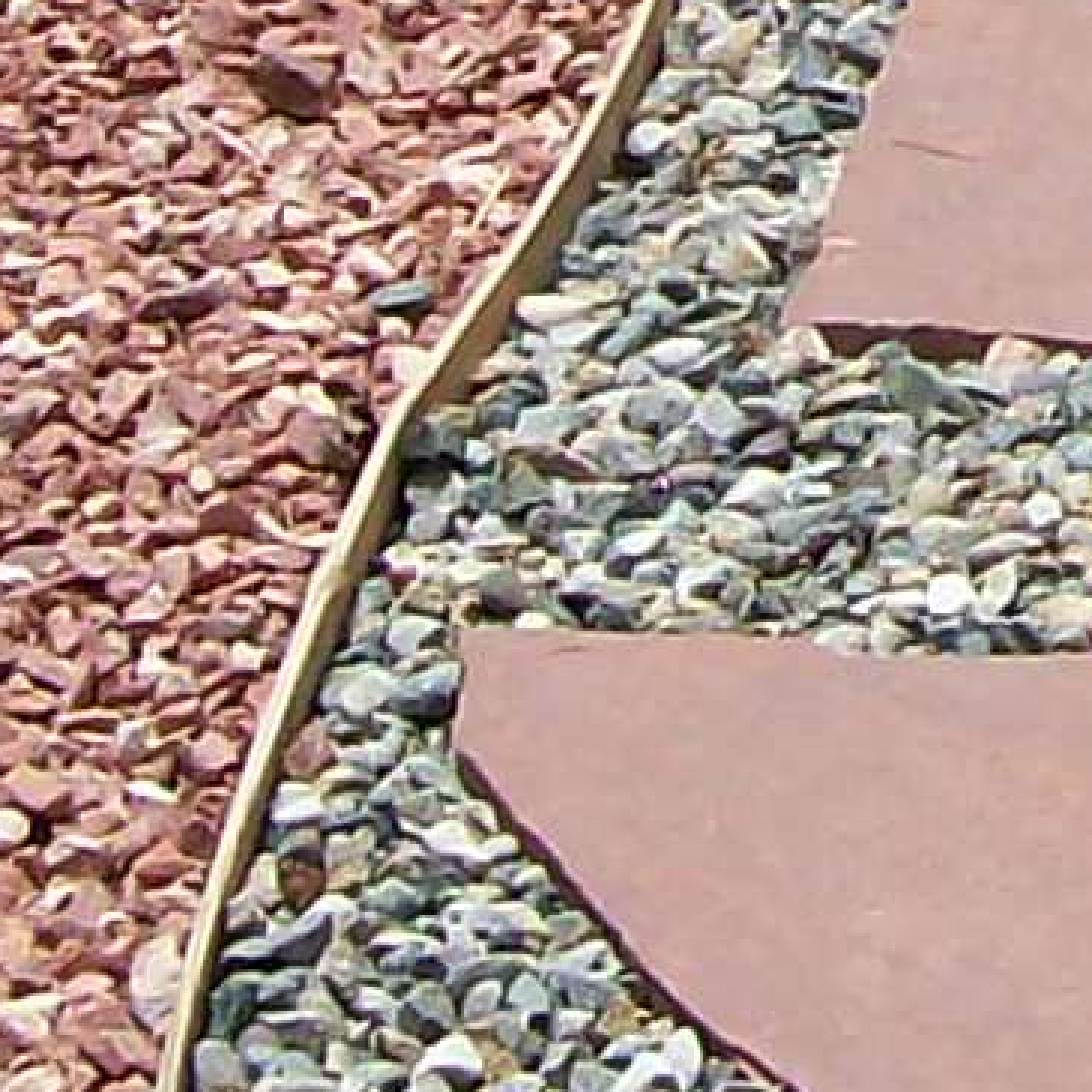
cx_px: 2025
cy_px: -1143
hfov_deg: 6.9
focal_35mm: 248
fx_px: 8851
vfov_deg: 6.8
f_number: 4.8
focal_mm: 6
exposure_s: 1/606
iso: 80
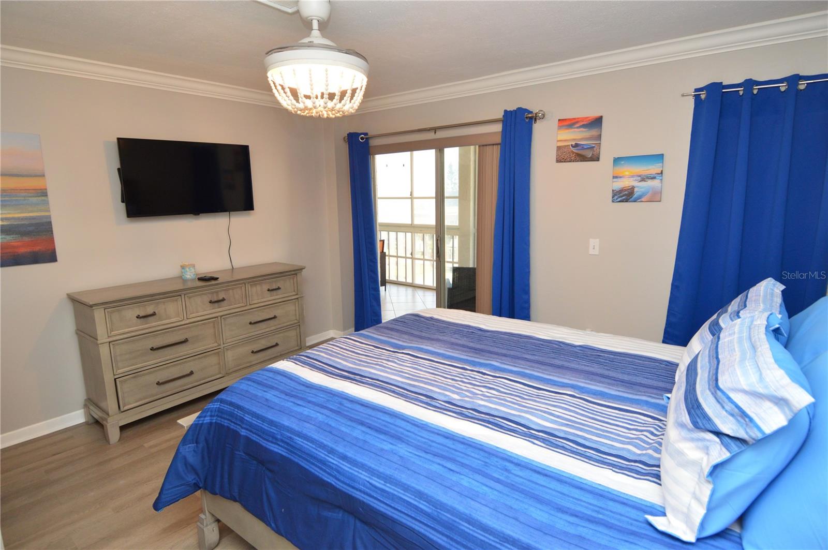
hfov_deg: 90.1
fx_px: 414
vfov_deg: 67.3
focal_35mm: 18
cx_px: 414
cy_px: 275
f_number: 4
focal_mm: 12
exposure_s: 1/60
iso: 720
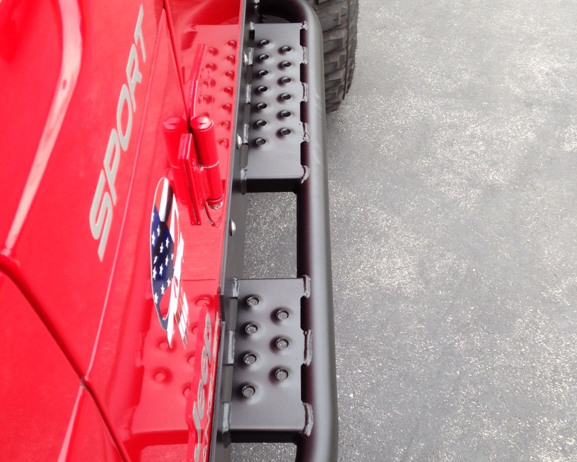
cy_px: 302
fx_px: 752
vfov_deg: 33.9
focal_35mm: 44
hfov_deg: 42.0
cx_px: 284
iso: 50
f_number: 2.4
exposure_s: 1/120
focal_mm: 4.12
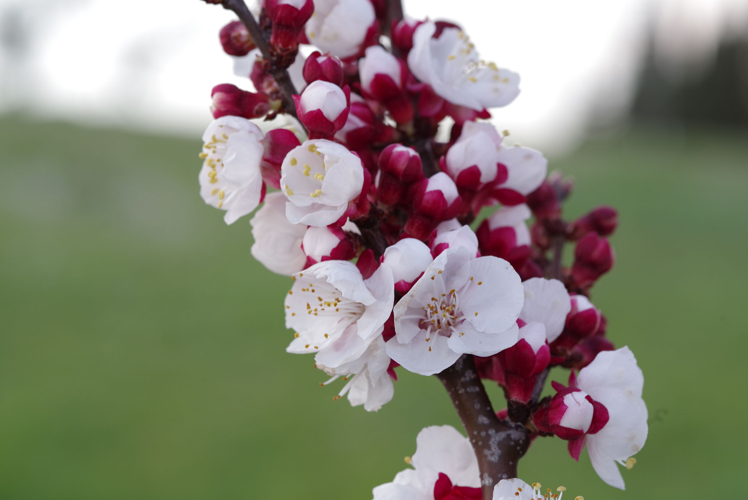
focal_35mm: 100
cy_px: 250
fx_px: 2078
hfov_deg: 20.4
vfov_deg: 13.7
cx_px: 374
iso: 400
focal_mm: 100
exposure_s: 1/125
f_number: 10
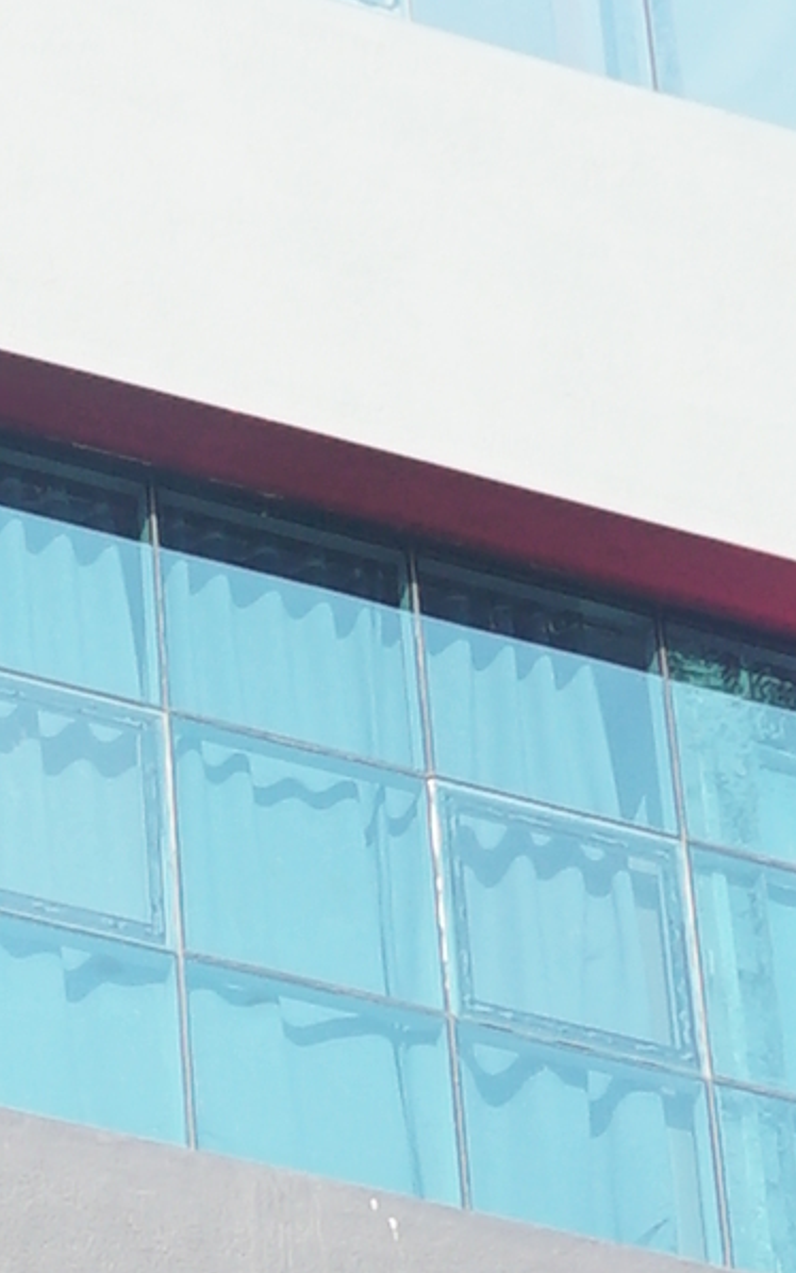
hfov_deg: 7.6
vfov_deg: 11.6
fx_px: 5898
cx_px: -413
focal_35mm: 170
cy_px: 2159
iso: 400
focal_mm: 24
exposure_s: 1/250
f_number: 7.1
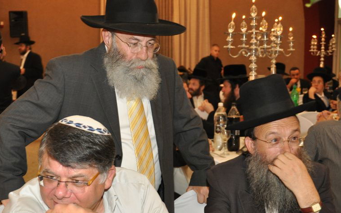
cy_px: 131
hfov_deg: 34.2
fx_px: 555
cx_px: 162
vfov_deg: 21.7
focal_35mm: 60
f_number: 4
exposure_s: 1/60
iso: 800
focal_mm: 29
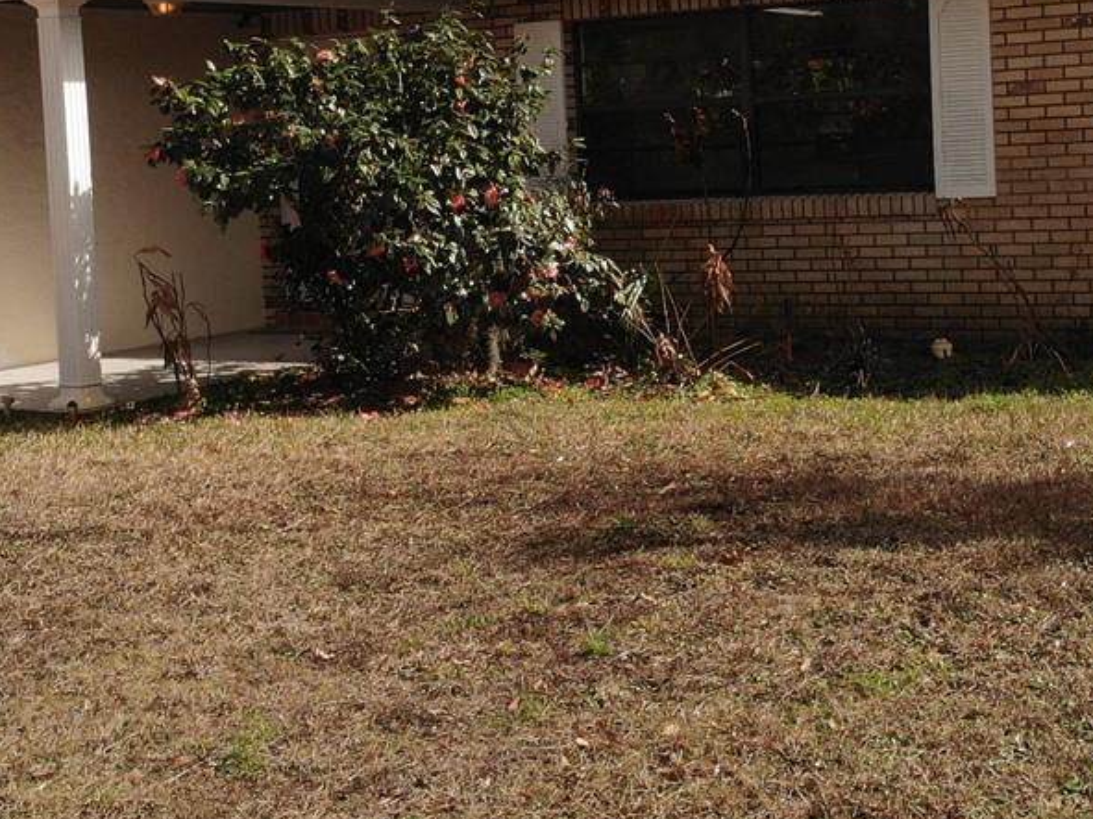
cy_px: 210
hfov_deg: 29.8
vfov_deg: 22.4
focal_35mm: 65
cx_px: 586
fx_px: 2052
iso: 100
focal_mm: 4.5
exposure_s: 1/1141
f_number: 2.8
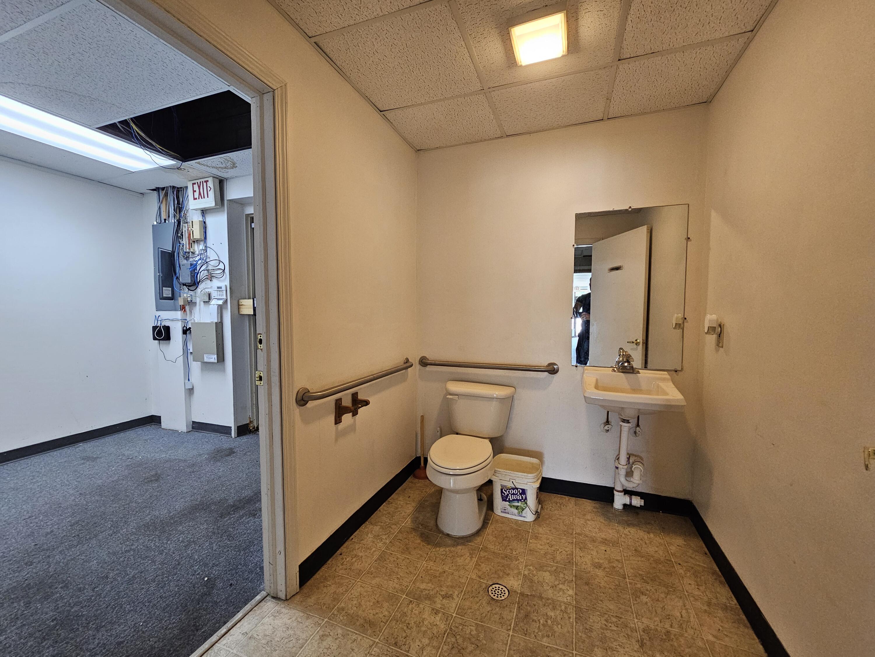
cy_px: 328
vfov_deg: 89.9
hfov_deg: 106.2
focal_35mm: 13
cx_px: 438
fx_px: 329
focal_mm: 2.2
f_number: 2.2
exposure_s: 1/60
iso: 320
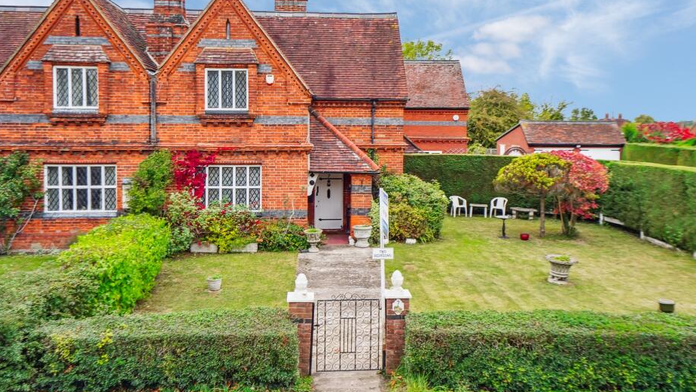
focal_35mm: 36
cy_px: 145
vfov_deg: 32.7
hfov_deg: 55.3
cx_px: 353
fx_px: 664
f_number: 5
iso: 320
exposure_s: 1/125
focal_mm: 31
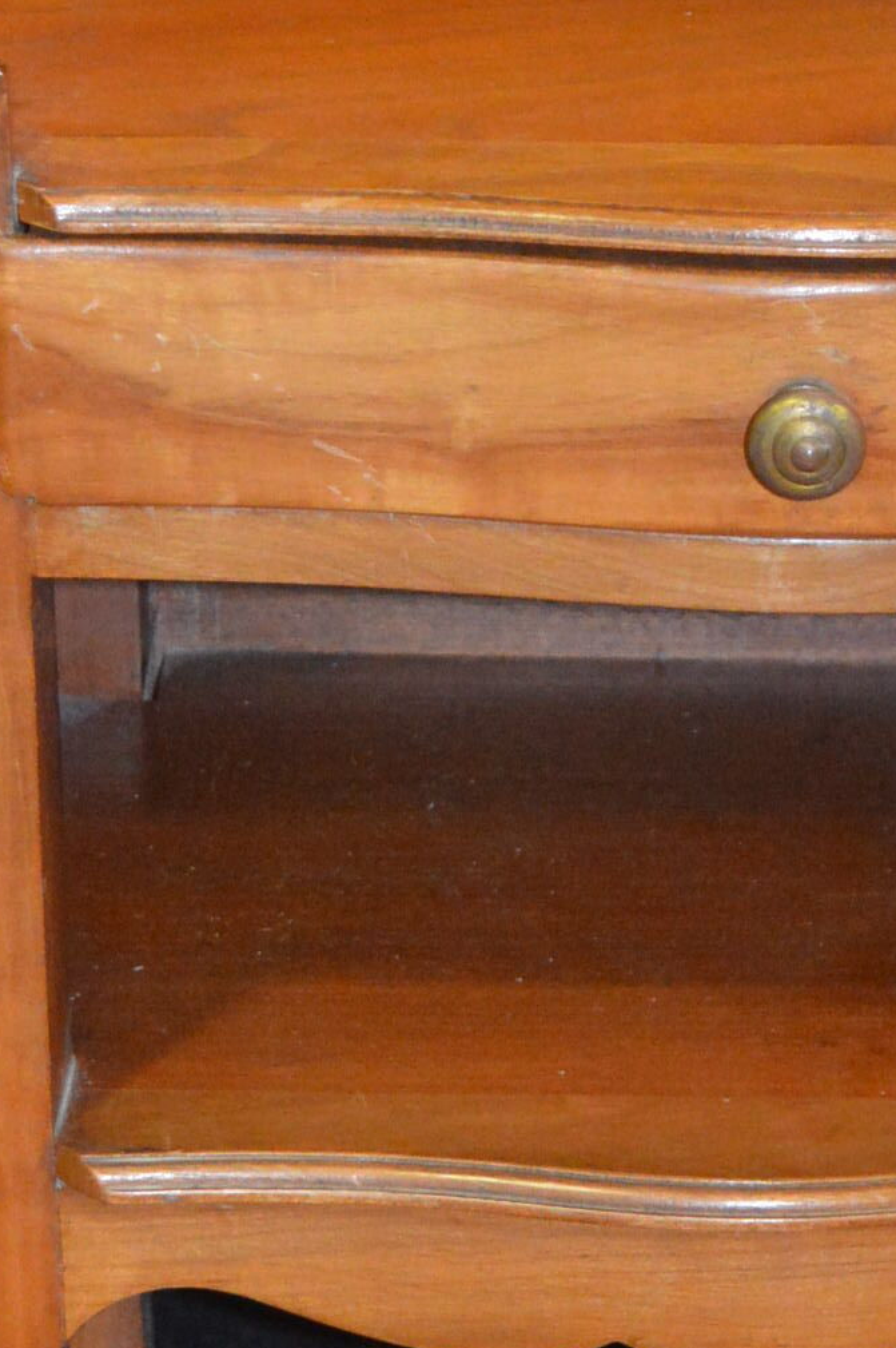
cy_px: 1037
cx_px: 740
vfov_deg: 13.1
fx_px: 5852
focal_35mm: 156
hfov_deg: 8.7
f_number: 5
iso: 3200
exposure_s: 1/60
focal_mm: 35
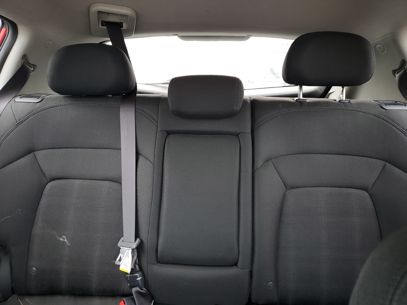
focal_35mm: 26
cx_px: 204
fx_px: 306
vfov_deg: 53.1
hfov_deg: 67.3
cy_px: 152
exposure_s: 1/60.2
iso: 85
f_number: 1.5
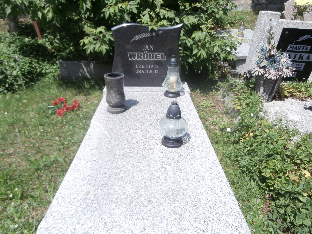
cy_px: 117
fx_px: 216
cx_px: 156
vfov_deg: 56.8
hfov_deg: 71.6
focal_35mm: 24
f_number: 3
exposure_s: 1/800
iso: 100
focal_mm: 4.2
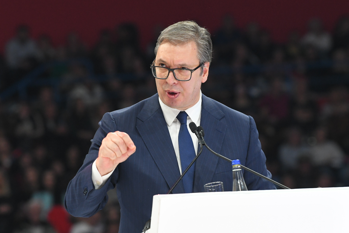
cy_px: 116
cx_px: 174
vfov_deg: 6.9
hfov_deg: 10.3
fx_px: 1939
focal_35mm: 200
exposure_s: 1/800
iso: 3200
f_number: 5
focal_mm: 200
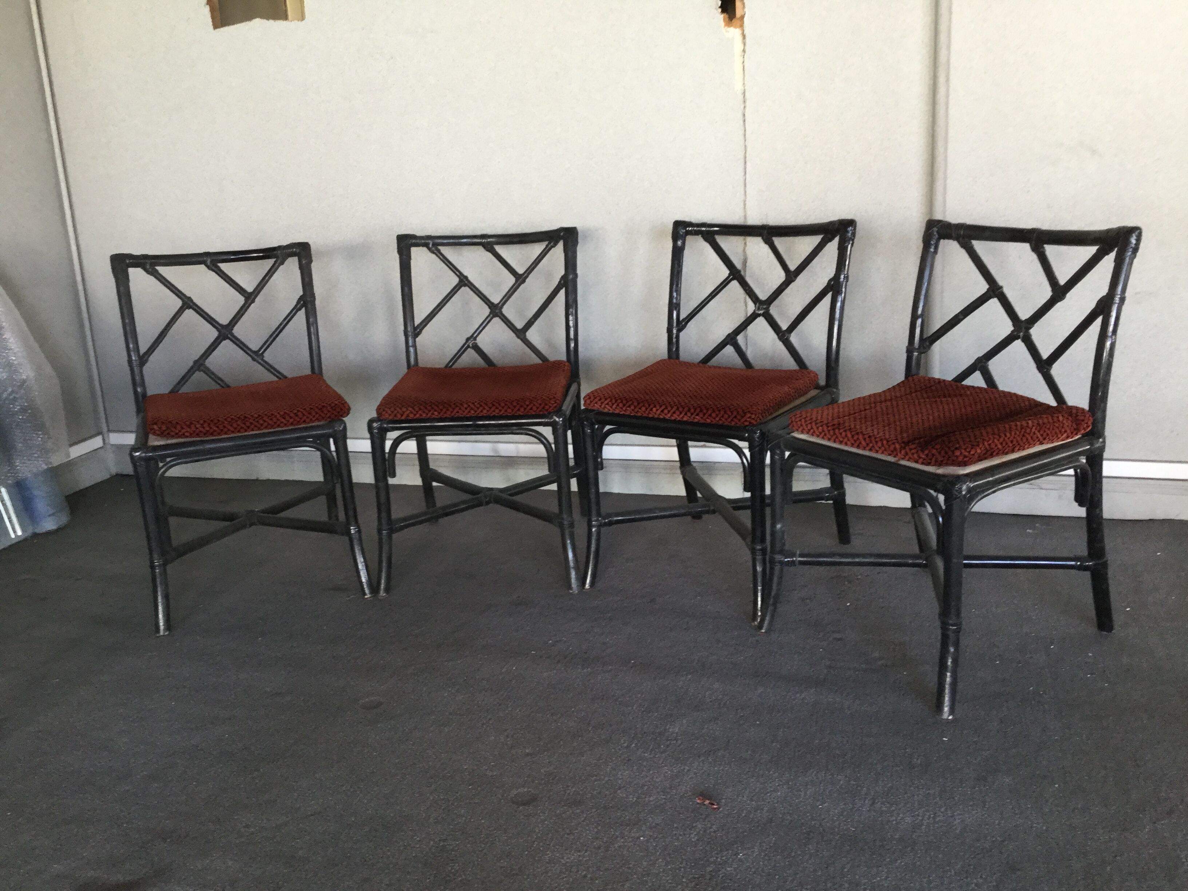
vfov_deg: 45.4
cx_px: 594
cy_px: 446
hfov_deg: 58.4
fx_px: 1064
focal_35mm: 31
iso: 80
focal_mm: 3.3
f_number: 2.4
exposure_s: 1/33
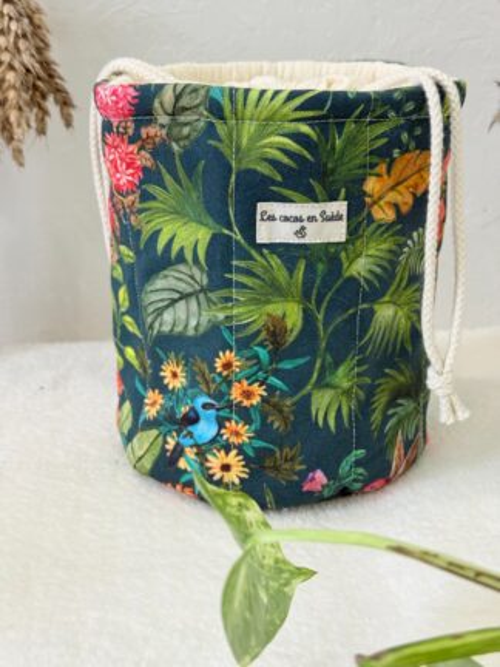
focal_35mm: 48
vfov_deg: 39.7
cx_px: 250
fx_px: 924
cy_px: 334
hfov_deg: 30.3
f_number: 1.78
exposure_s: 1/60
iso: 160
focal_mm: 6.76
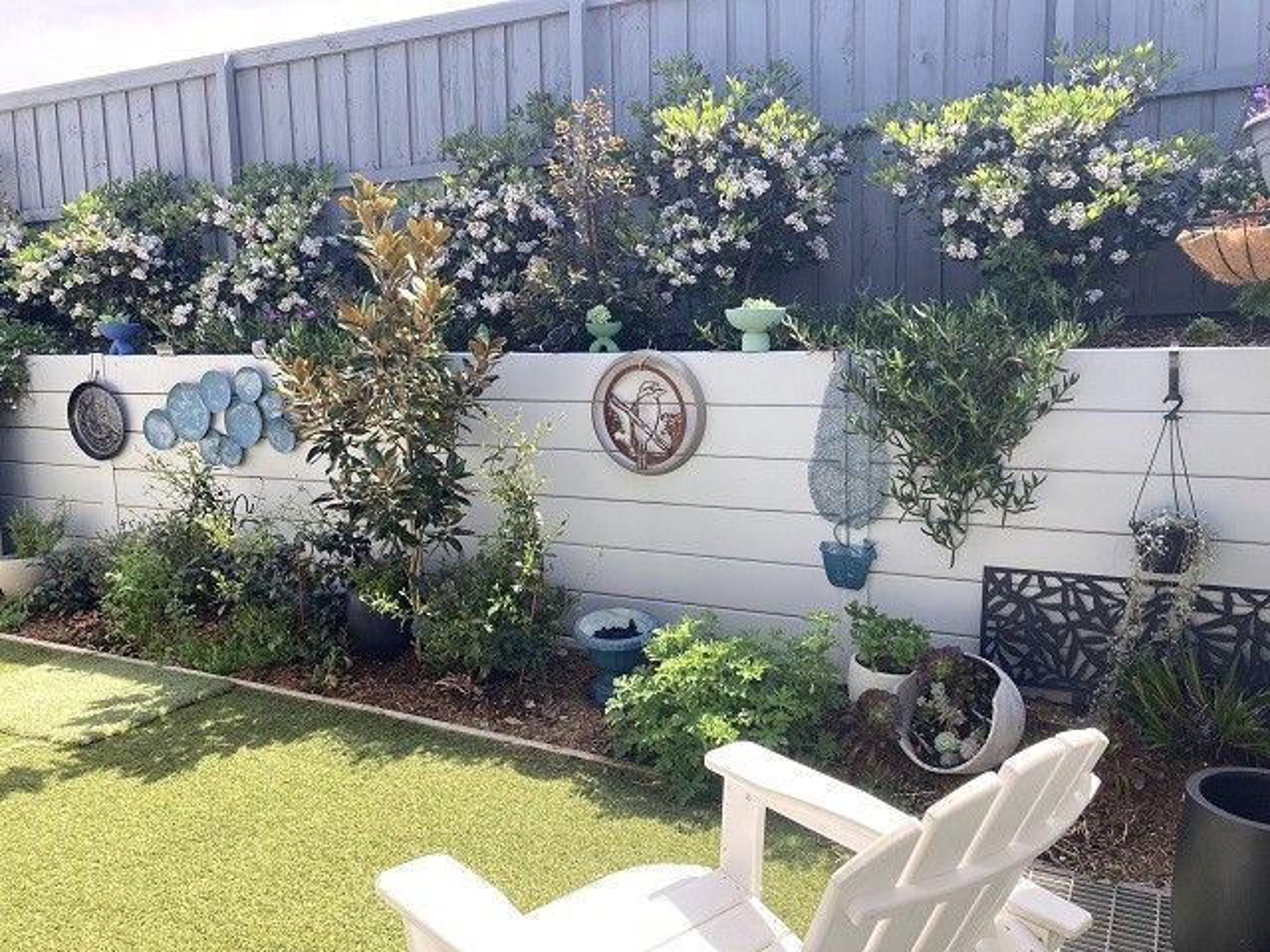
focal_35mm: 28
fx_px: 1027
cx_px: 635
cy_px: 476
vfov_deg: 49.7
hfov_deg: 63.4
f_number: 1.8
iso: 20
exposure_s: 1/414
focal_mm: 3.99
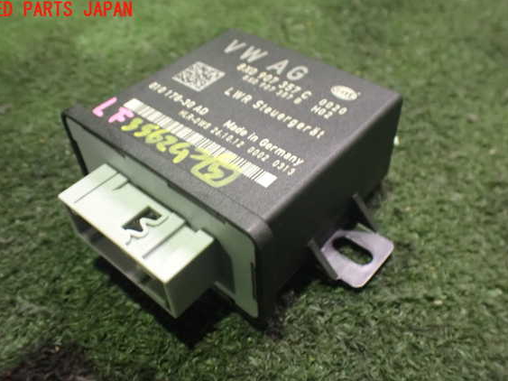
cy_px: 202
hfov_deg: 56.8
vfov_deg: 44.1
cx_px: 239
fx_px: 470
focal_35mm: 32
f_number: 2.3
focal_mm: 5.4
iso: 1250
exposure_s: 1/30
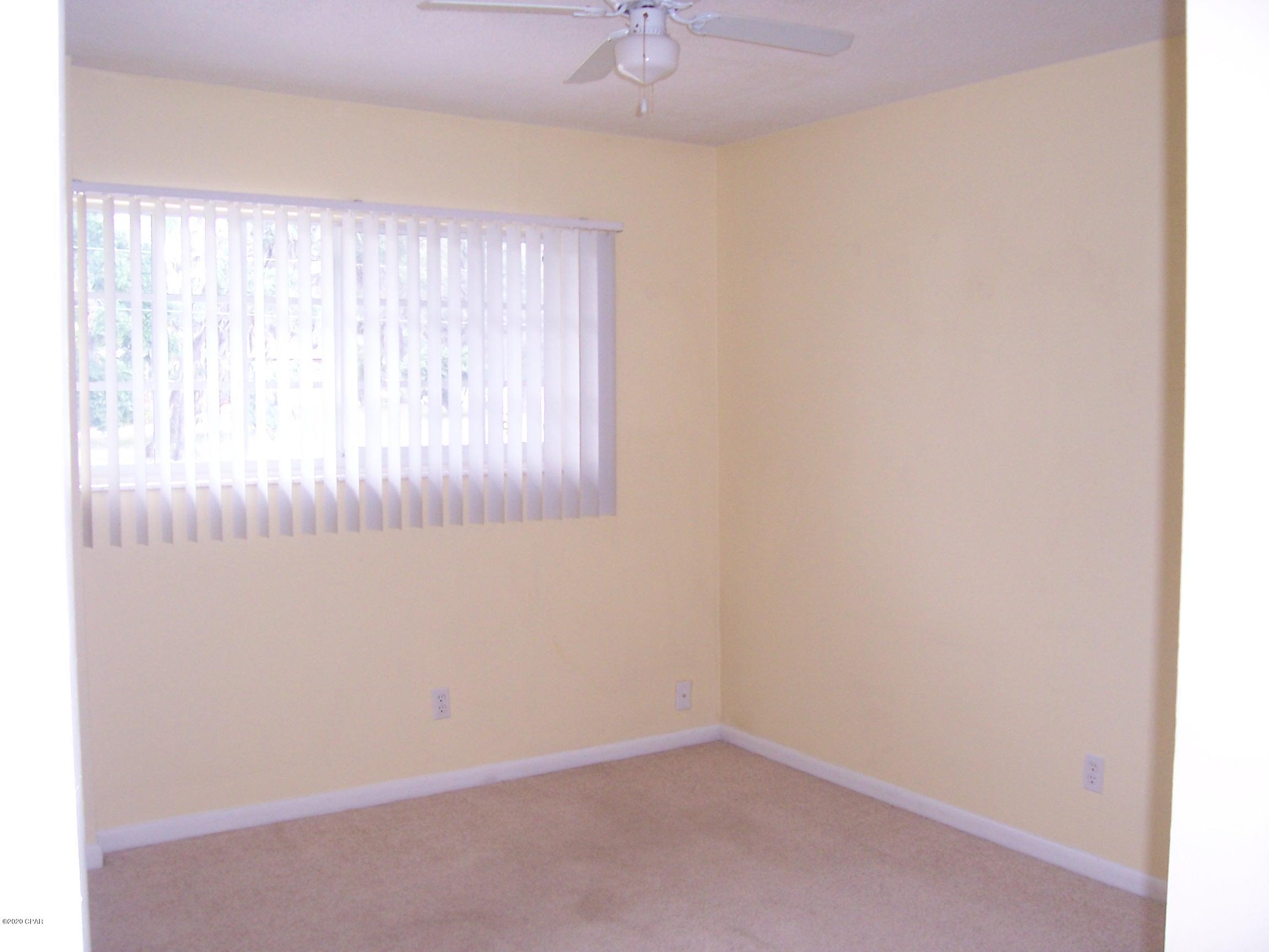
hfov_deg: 54.0
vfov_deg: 41.8
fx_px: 1246
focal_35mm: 34
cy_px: 476
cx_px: 634
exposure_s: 1/60
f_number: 2.7
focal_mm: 5.6
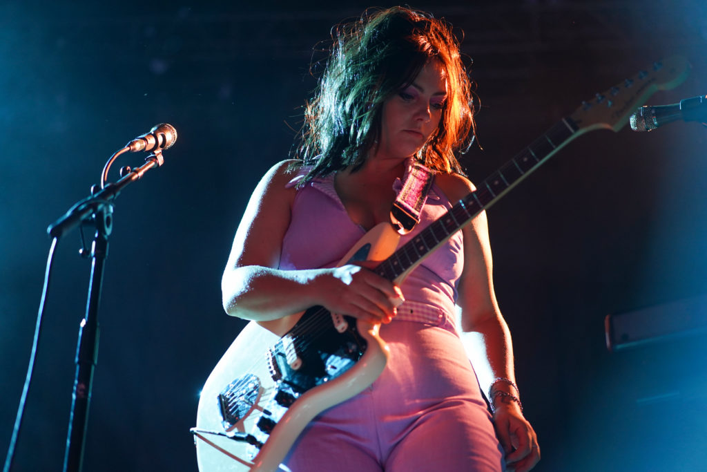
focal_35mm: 55
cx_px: 354
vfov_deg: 24.6
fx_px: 1080
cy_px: 236
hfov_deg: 36.2
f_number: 2
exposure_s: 1/160
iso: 1600
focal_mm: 55
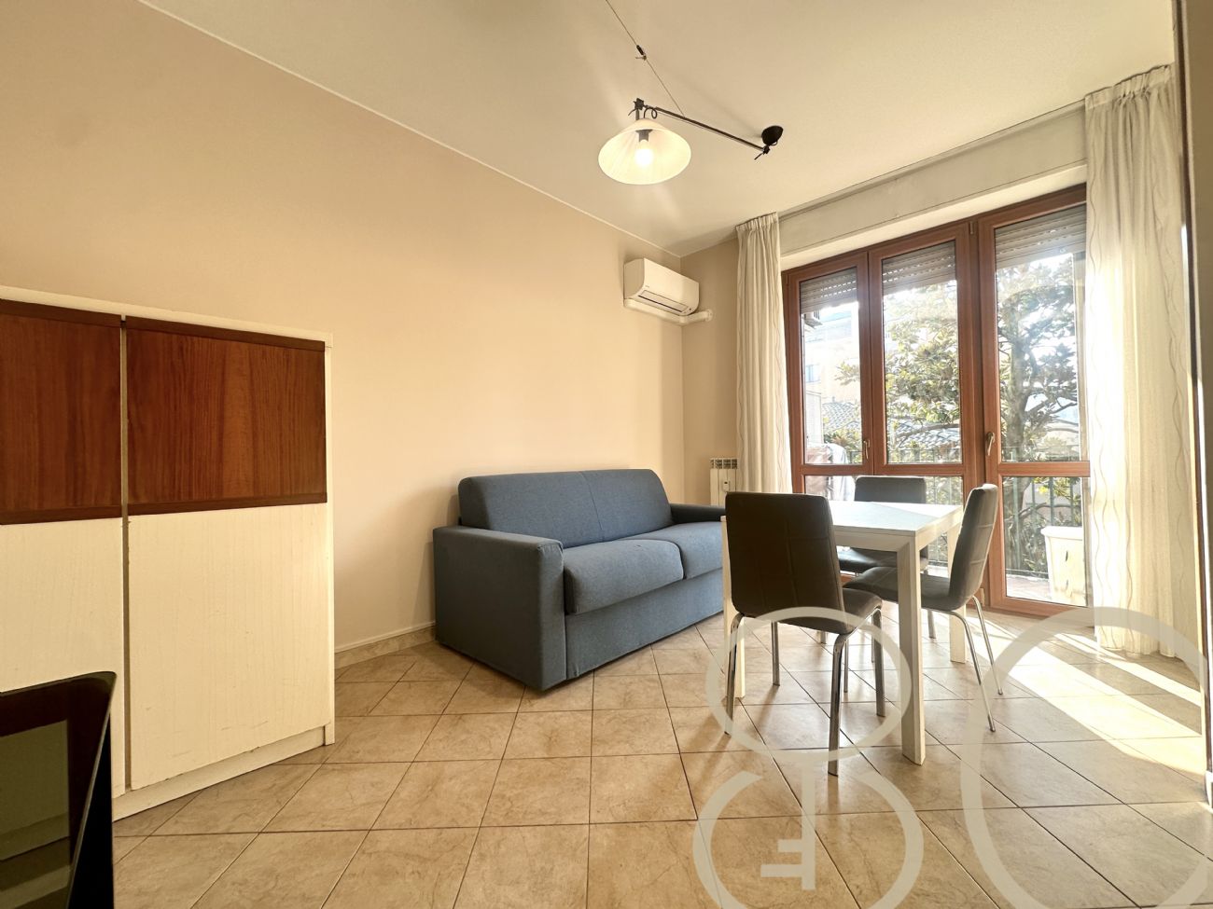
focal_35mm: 14
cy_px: 454
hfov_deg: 102.1
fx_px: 491
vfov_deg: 85.7
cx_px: 606
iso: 64
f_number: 2.2
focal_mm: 2.22
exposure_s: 1/99
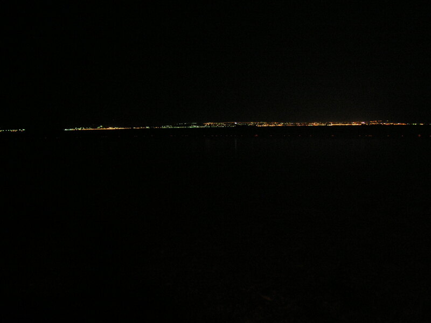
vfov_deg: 38.7
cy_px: 162
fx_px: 461
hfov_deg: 50.1
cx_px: 216
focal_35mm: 37
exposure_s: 4
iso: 160
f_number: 2.8
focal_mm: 6.1
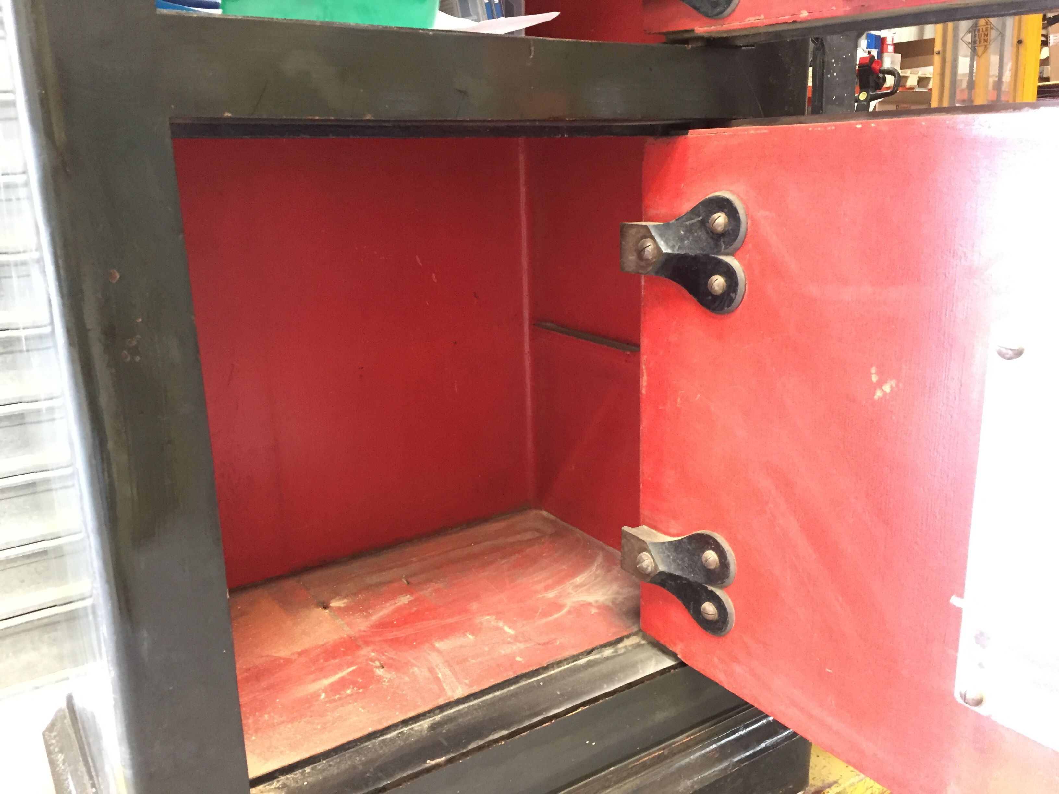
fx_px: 887
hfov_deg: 61.7
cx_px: 530
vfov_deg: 48.2
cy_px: 397
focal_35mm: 29
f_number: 2.2
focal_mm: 4.15
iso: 500
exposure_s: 1/17
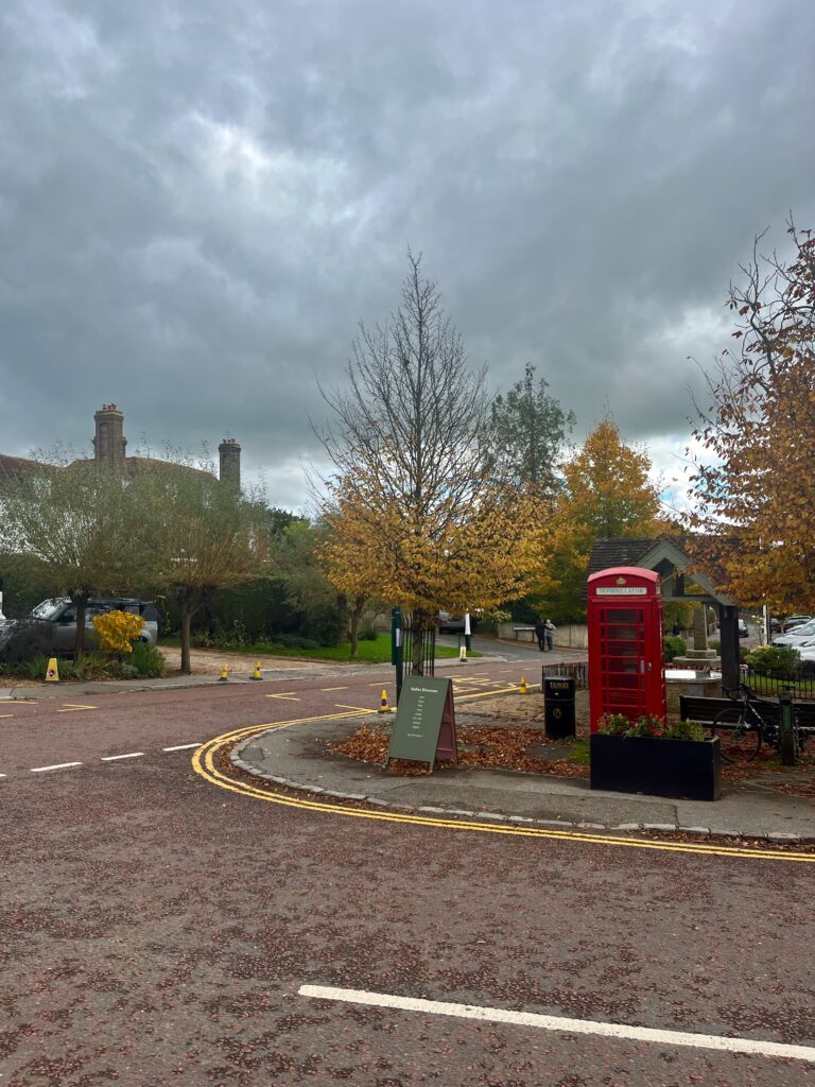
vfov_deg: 67.3
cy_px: 544
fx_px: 816
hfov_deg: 53.1
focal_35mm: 26
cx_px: 408
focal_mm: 5.1
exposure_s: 1/1536
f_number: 1.6
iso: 50
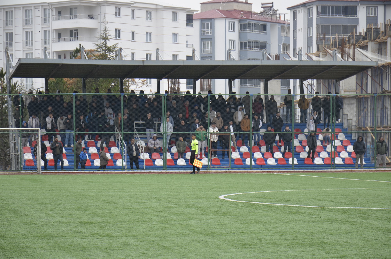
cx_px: 196
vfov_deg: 9.6
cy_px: 130
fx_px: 1544
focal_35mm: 142
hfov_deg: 14.4
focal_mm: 95
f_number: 6.3
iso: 200
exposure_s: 1/160
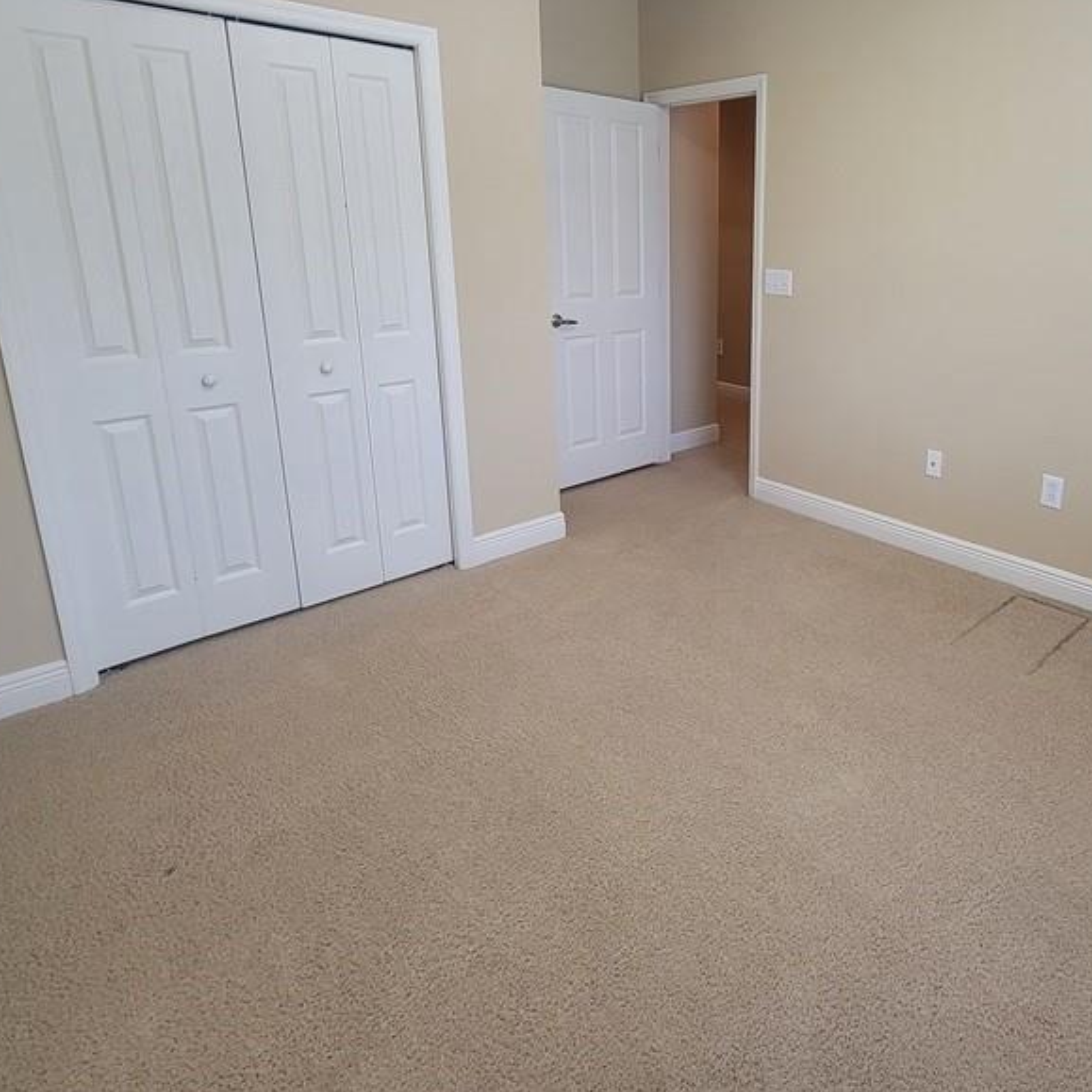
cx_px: 741
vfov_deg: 73.2
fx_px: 714
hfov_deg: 72.3
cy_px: 392
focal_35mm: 20
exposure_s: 1/60
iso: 200
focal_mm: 2.2
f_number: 2.2
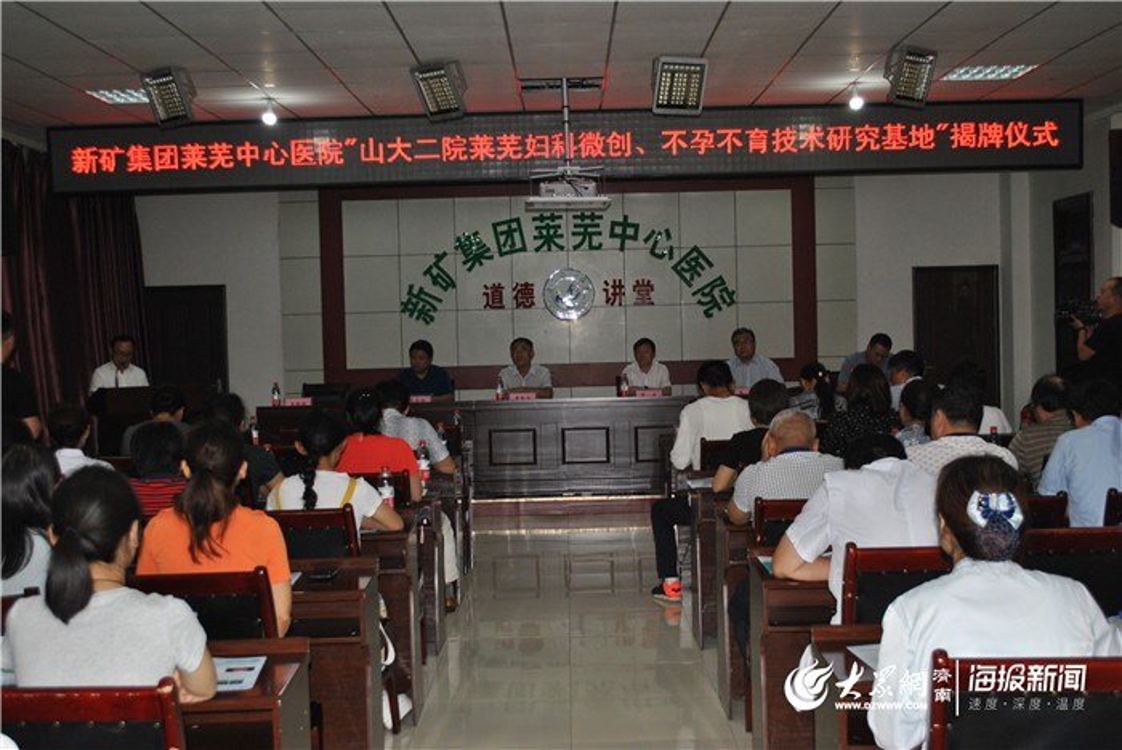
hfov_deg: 43.6
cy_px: 375
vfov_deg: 29.9
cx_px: 561
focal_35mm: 45
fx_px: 1404
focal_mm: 30
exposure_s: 1/60
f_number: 4.5
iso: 200
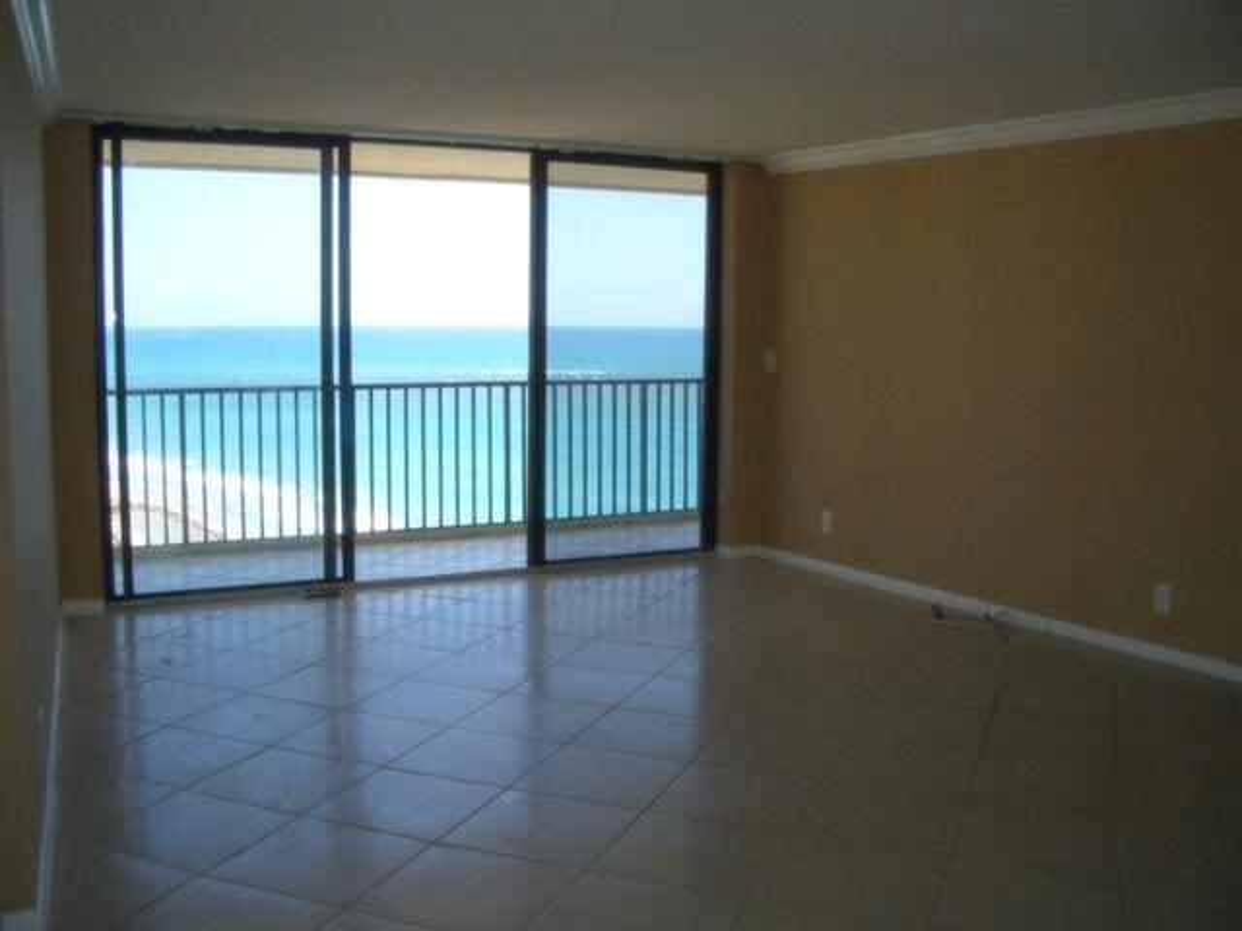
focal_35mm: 35
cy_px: 466
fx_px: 1256
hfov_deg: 52.6
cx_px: 621
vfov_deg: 40.7
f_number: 4.3
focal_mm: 5.8
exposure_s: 1/320
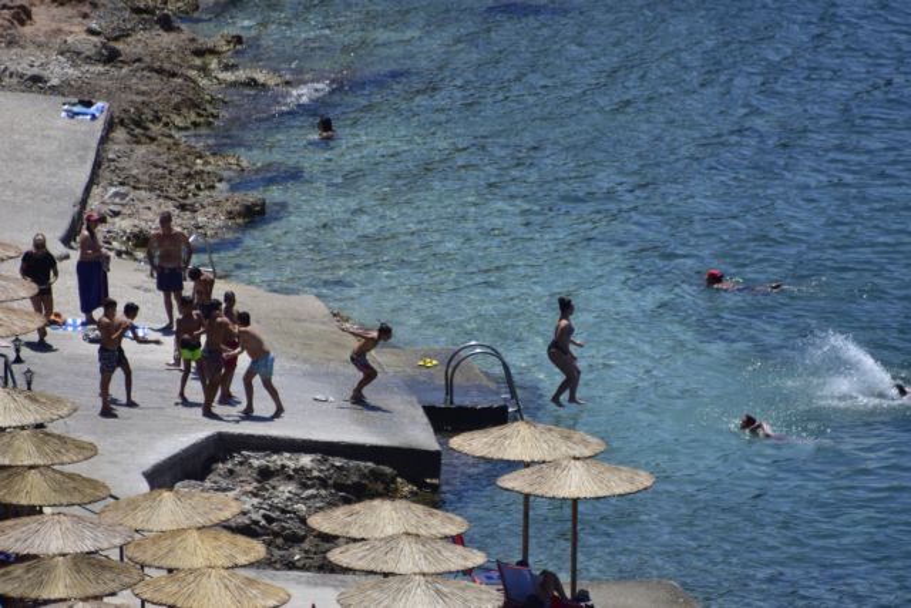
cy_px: 304
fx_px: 11389
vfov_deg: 3.1
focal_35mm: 450
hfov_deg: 4.6
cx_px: 456
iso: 100
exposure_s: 1/800
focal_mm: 300
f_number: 5.6
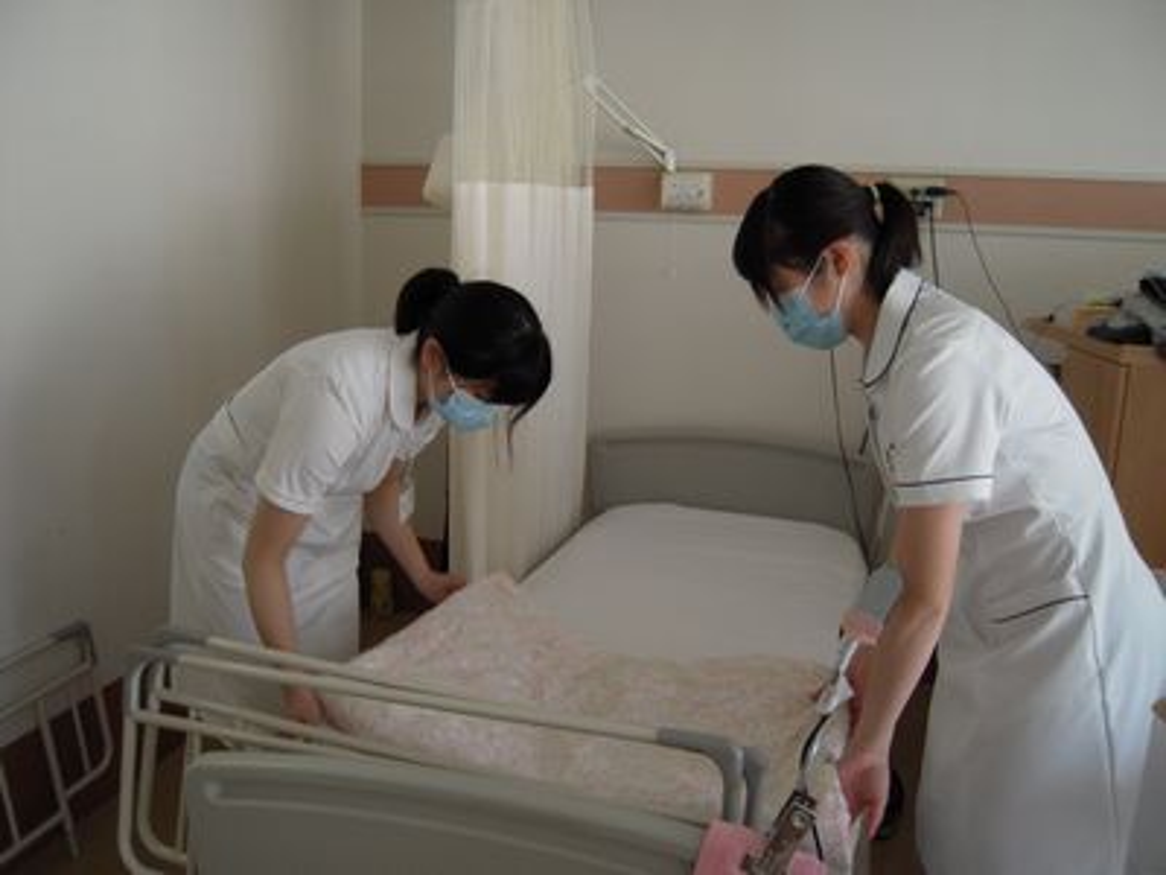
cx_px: 583
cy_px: 438
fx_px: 943
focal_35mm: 28
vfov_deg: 49.7
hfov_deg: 63.4
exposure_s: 1/30
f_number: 2.7
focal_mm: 5
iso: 125
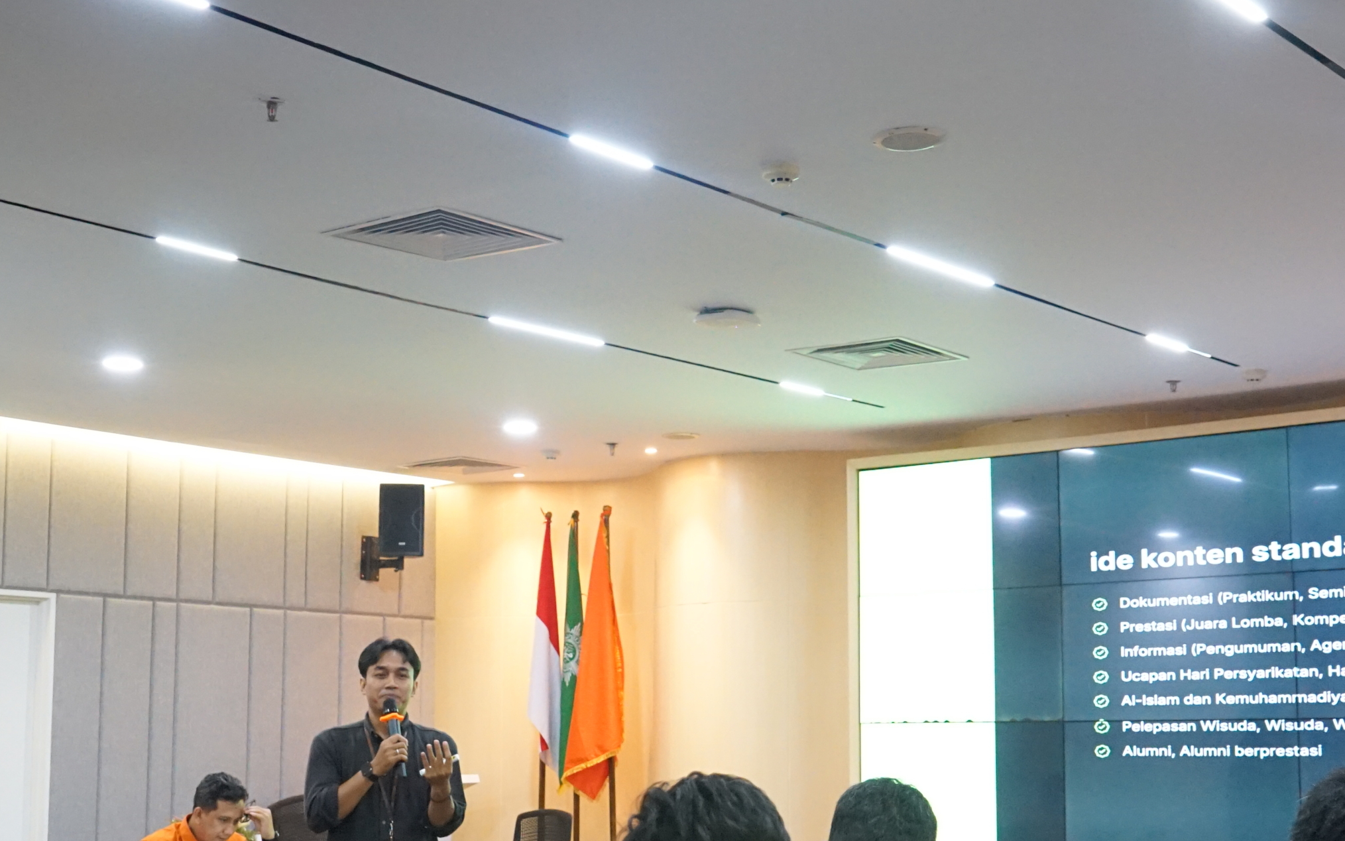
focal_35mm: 54
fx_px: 1979
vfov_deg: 23.9
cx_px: 637
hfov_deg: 37.5
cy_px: 508
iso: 6400
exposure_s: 1/80
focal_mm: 28
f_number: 5.6
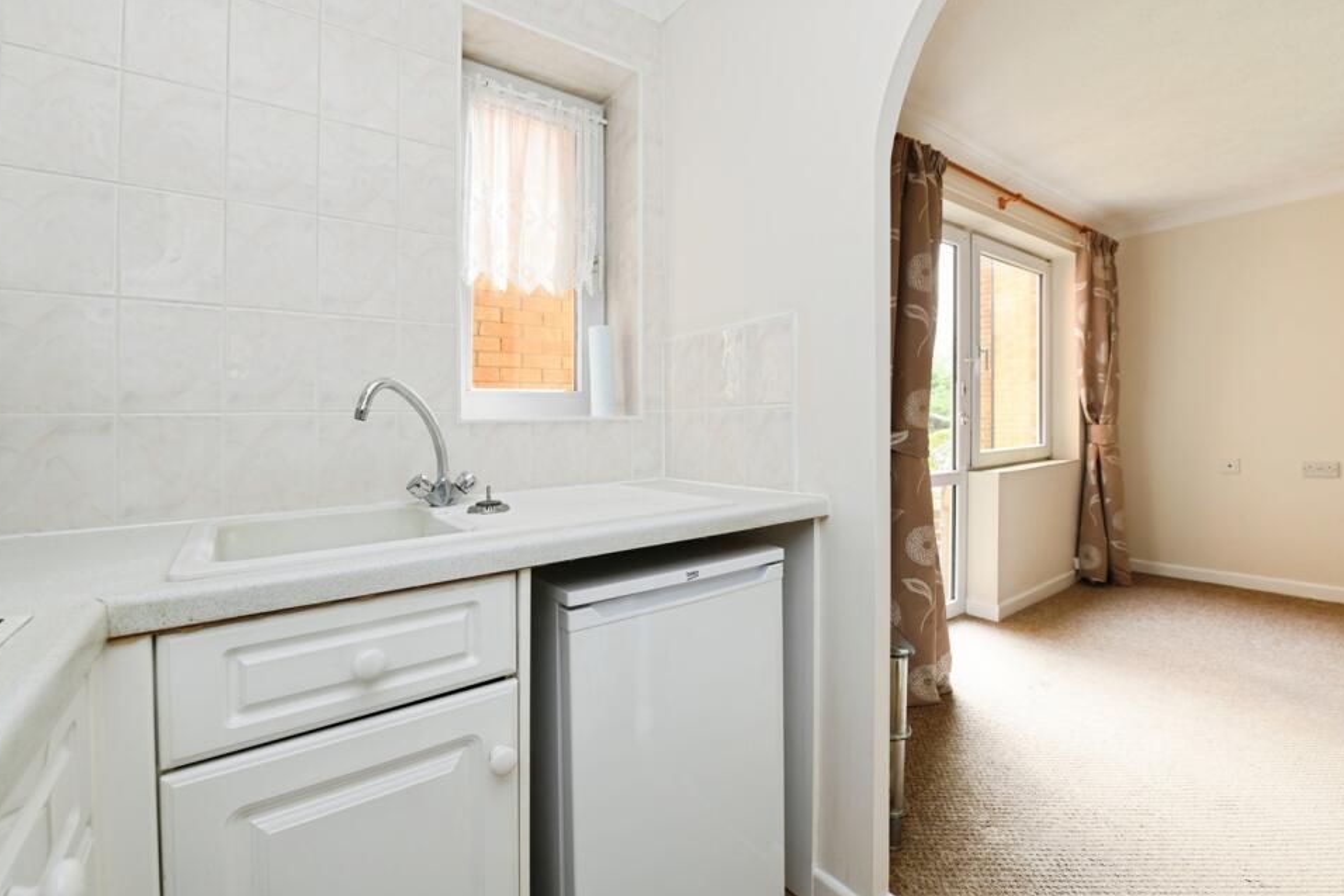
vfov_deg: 77.3
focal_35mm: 15
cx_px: 676
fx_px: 560
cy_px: 433
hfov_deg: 100.4
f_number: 8
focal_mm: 14
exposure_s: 1/60
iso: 800
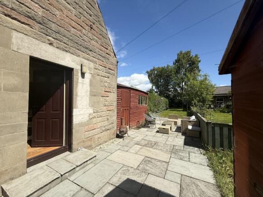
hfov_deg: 102.1
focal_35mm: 14
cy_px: 98
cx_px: 132
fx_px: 106
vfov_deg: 85.7
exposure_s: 1/2611
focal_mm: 2.22
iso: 50
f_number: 2.2
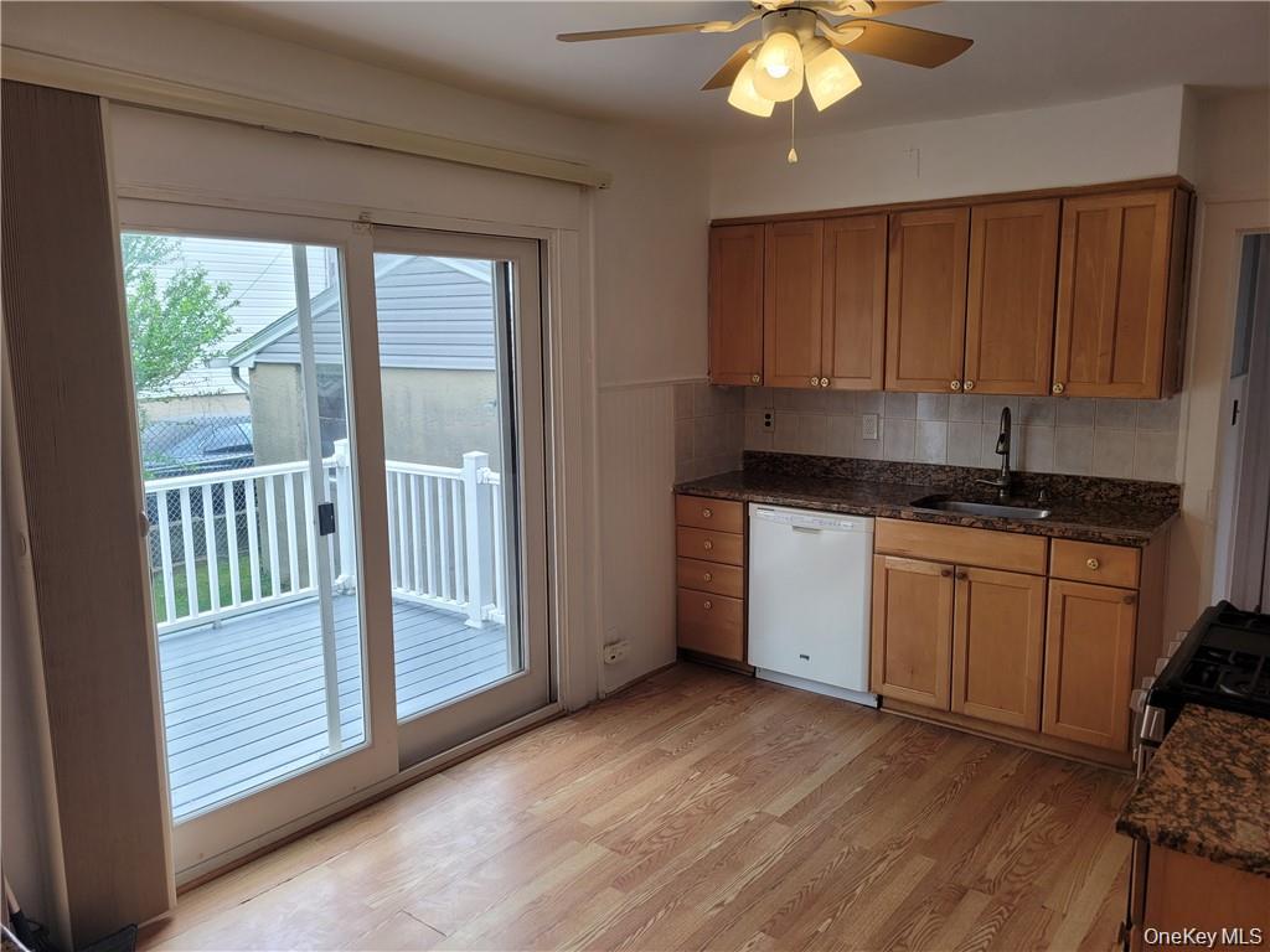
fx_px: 954
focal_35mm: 26
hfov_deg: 67.3
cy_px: 476
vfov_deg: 53.1
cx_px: 635
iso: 40
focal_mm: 5.4
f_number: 1.8
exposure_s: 1/166
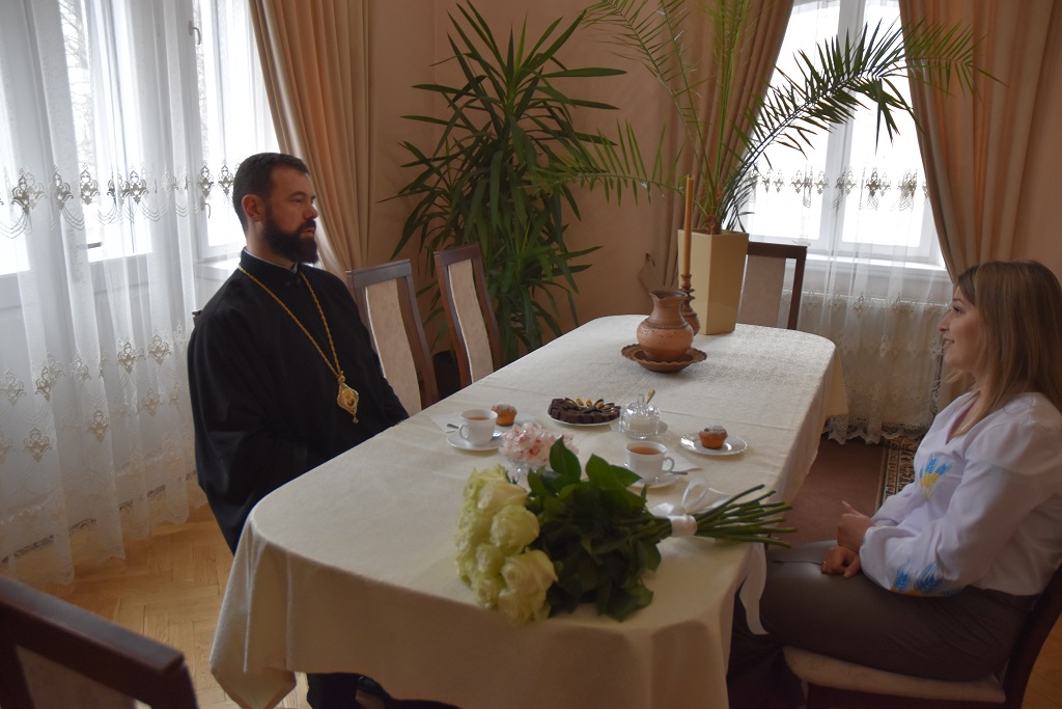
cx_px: 531
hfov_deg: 67.4
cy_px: 354
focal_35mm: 27
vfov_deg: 47.9
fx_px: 797
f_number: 3.5
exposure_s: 1/125
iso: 800
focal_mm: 18
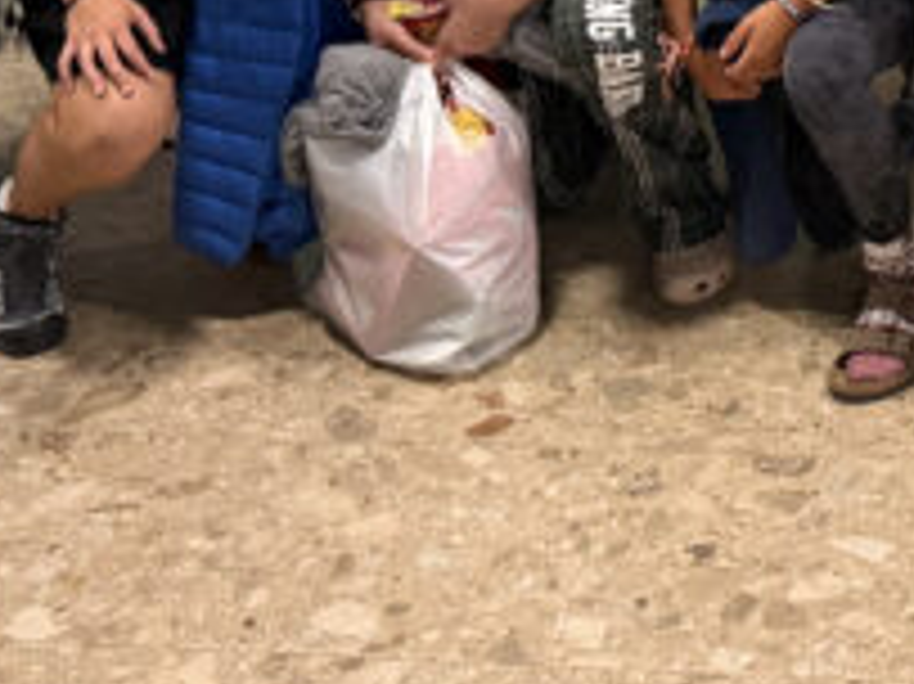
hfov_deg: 20.6
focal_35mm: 91
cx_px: 977
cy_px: -333
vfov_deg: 15.1
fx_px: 2401
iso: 500
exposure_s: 1/50
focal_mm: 6.76
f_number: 1.78
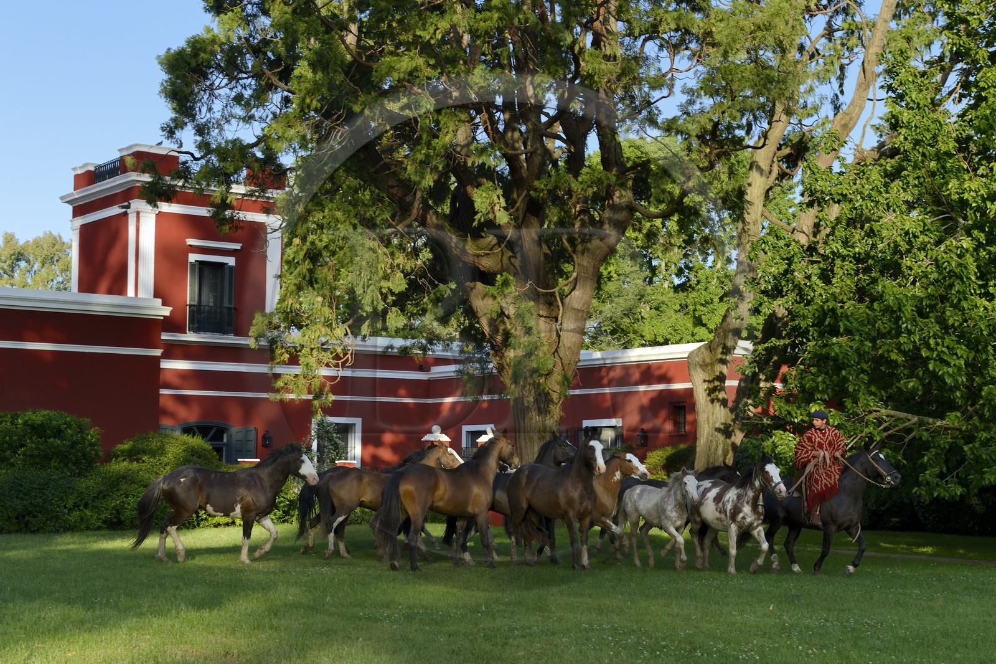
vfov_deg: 23.4
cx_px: 498
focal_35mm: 58
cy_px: 332
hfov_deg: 34.5
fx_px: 1604
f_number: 8
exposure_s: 1/200
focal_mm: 58
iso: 200
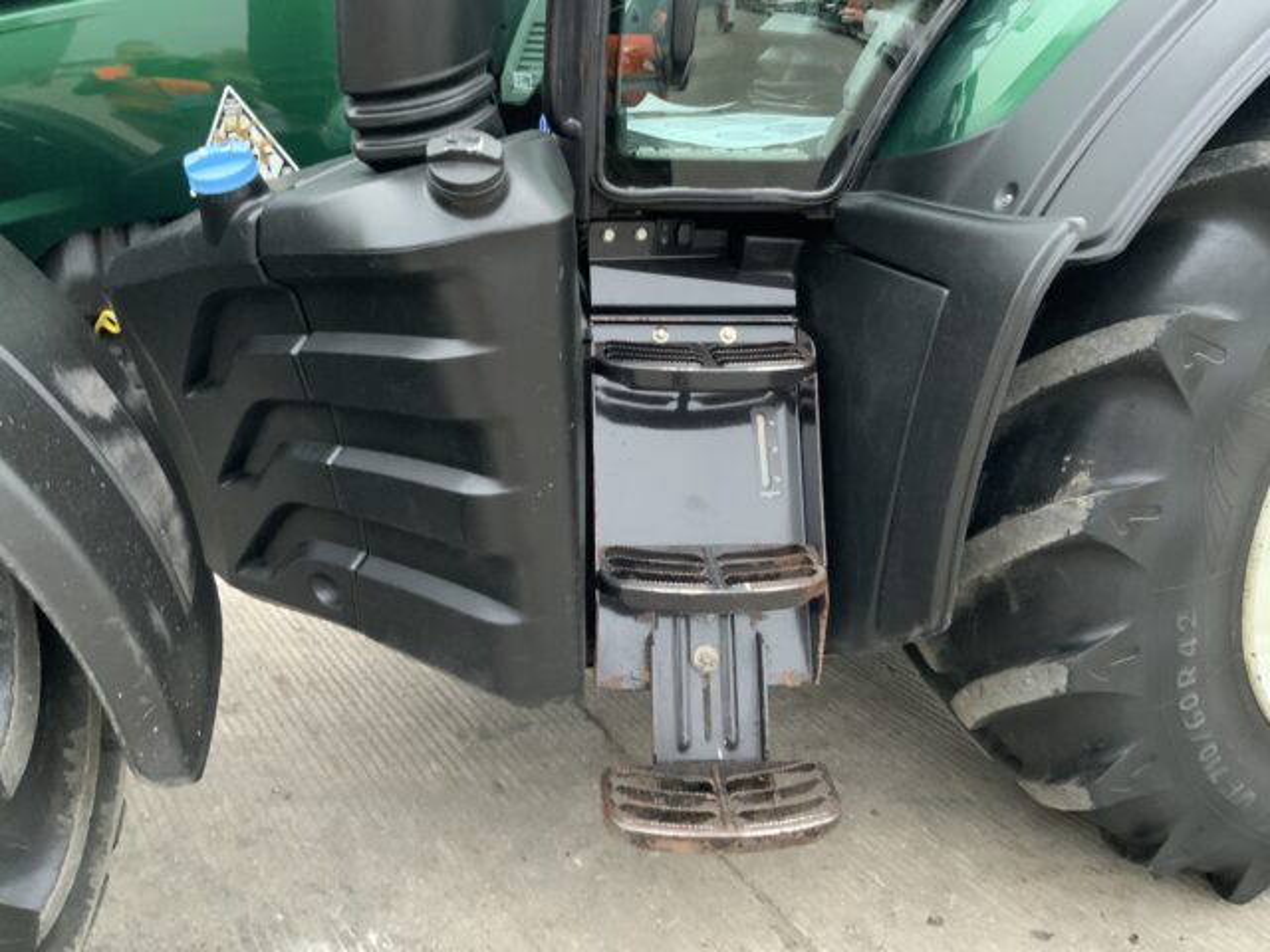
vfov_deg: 48.2
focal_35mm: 29
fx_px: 1064
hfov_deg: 61.7
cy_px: 476
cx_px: 635
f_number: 1.8
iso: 320
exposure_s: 1/37
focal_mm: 3
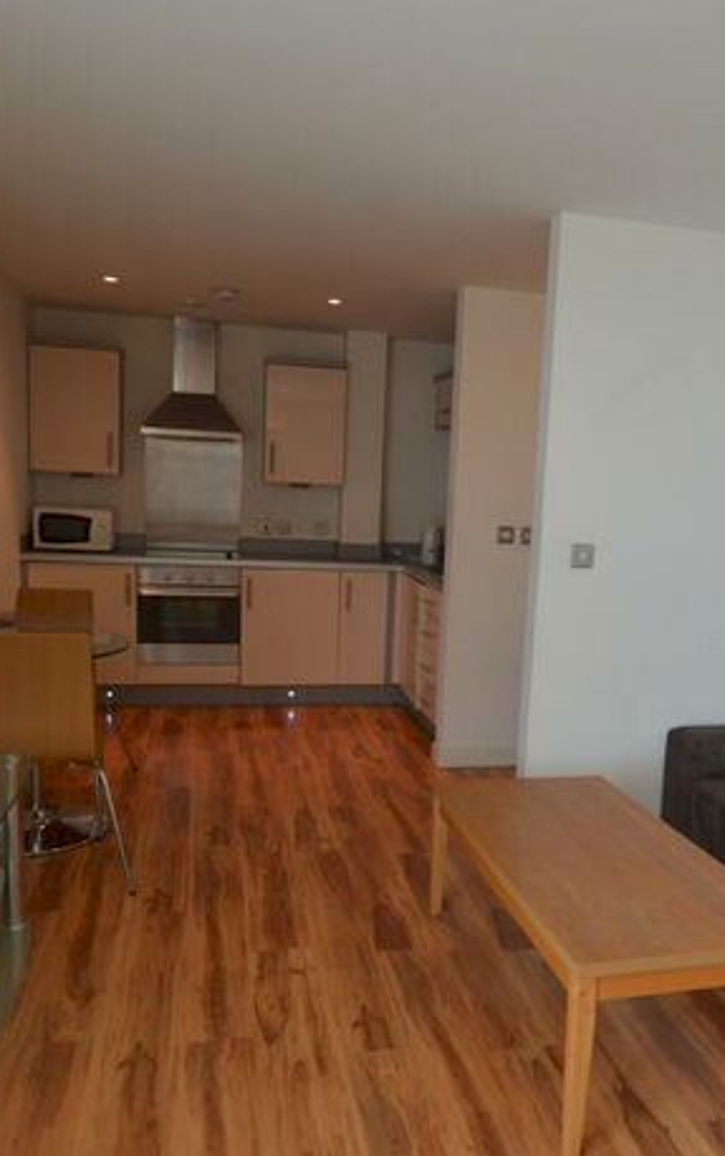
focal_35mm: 28
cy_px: 575
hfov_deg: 44.3
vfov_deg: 66.4
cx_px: 445
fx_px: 884
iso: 400
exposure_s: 1/100
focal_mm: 12
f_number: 5
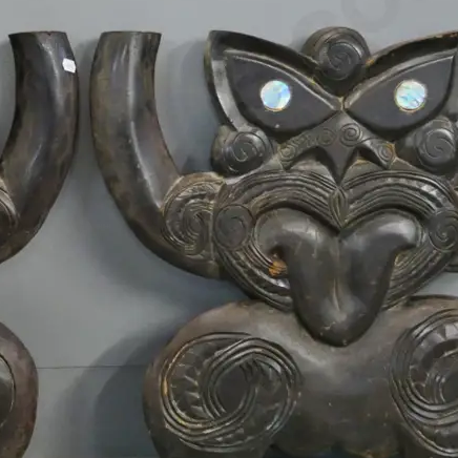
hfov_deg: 20.6
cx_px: 80
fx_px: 1242
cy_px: 220
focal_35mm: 83
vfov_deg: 20.9
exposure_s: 1/125
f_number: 4.6
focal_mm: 20
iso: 3200
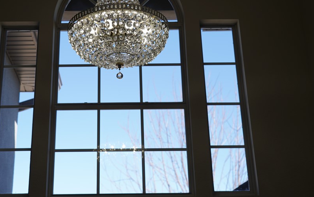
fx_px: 462
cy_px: 72
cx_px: 123
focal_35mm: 54
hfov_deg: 37.4
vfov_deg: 23.9
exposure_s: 1/250
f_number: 4.5
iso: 100
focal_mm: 39
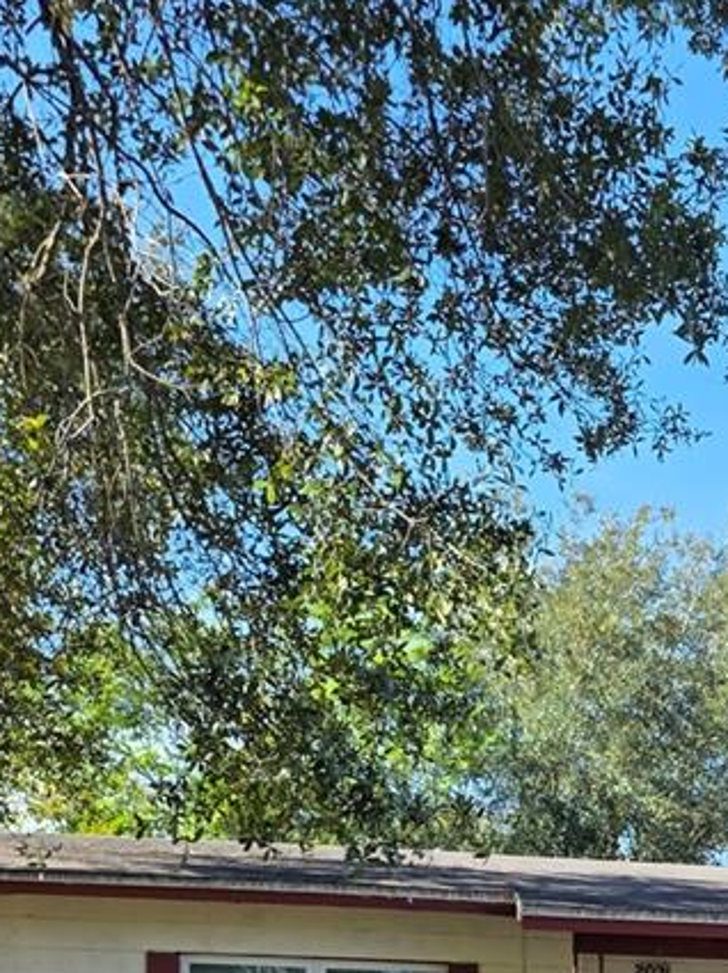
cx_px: 783
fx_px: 1825
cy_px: 1289
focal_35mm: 65
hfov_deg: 21.5
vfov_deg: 25.4
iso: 80
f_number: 1.7
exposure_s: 1/2151
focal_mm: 6.3
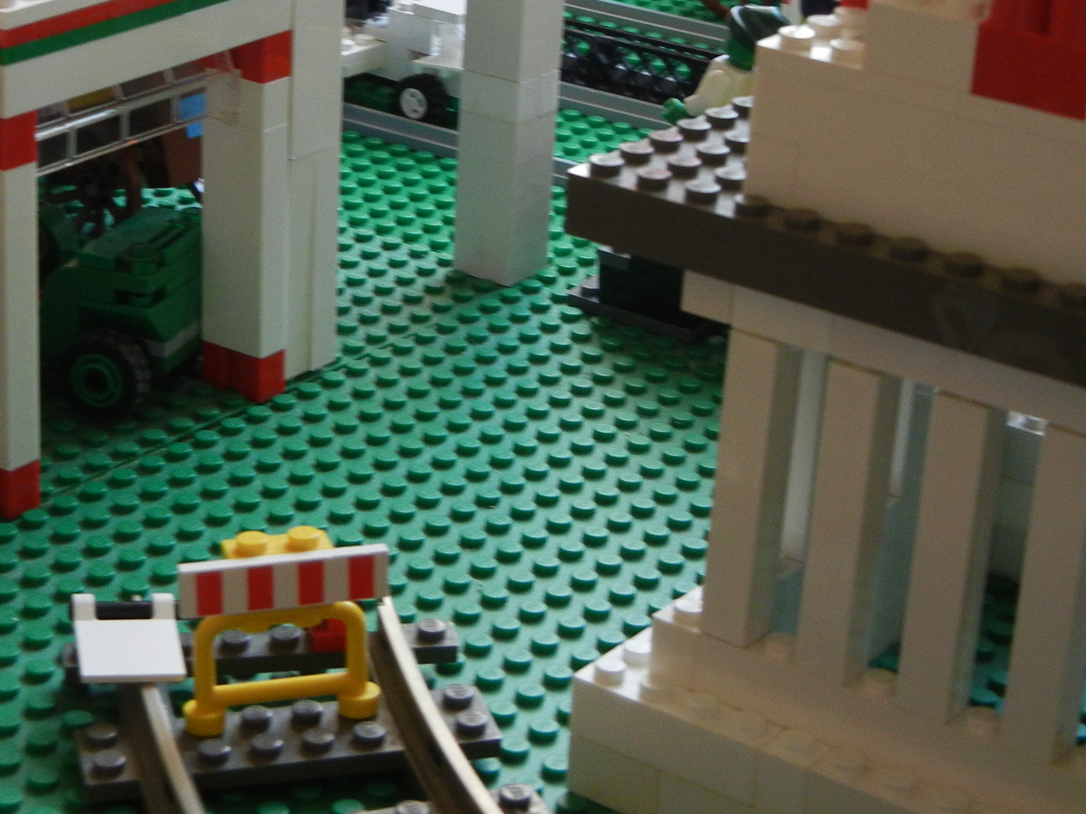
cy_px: 131
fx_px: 2666
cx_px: 254
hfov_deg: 22.8
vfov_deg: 17.2
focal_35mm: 85
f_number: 3.8
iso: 291
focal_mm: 8.1
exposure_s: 1/30
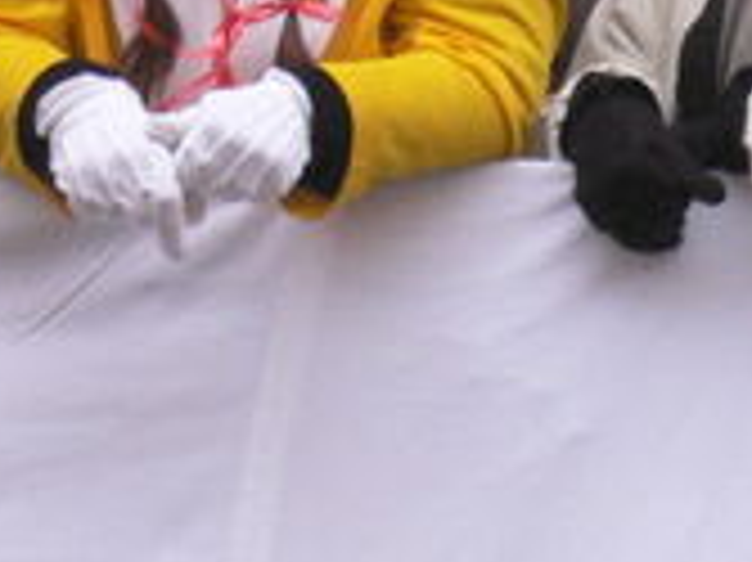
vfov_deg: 3.7
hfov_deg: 4.9
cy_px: 958
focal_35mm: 402
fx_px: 8727
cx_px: 937
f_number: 5
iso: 300
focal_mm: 17.4
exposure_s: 1/60
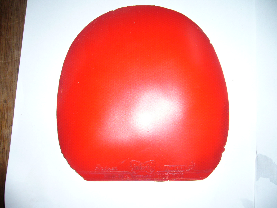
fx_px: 280
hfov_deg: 52.6
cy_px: 104
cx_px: 138
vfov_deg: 40.7
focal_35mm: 35
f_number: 2.8
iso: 80
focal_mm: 5.8
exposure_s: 1/60
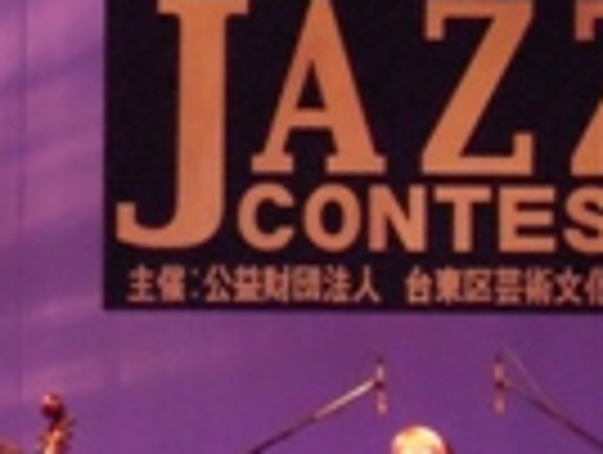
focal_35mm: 334
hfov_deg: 5.9
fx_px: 5829
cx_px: 72
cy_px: 333
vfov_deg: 4.5
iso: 1600
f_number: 5.8
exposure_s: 1/13
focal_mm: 20
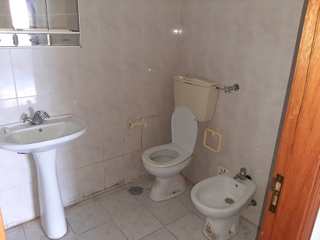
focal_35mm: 27
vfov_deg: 51.4
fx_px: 250
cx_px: 160
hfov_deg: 65.3
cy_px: 120
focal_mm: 3.93
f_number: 1.7
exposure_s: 1/20
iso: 500
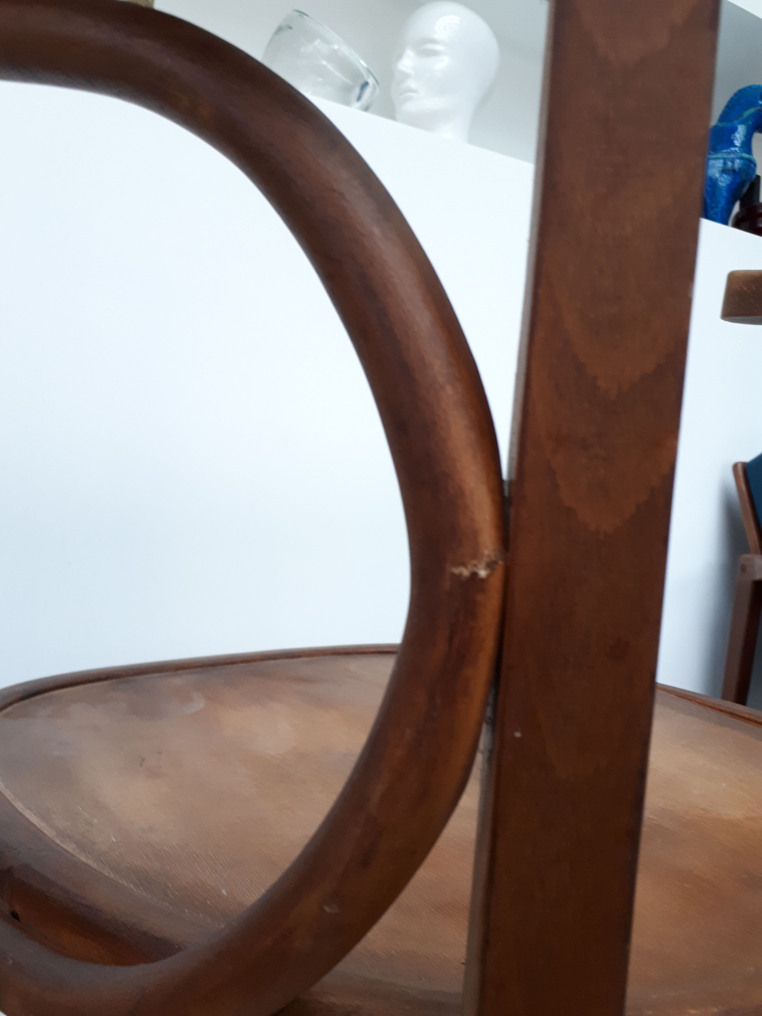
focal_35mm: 27
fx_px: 792
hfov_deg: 51.4
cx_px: 381
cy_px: 508
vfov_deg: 65.3
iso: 160
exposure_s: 1/20
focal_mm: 3.6
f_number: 1.9
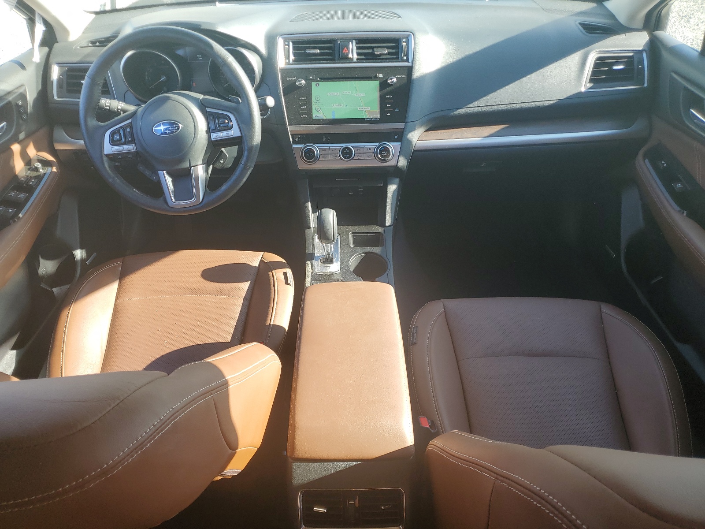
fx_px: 530
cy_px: 264
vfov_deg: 53.1
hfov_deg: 67.3
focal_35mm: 26
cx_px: 352
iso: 50
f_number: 1.5
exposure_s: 1/250
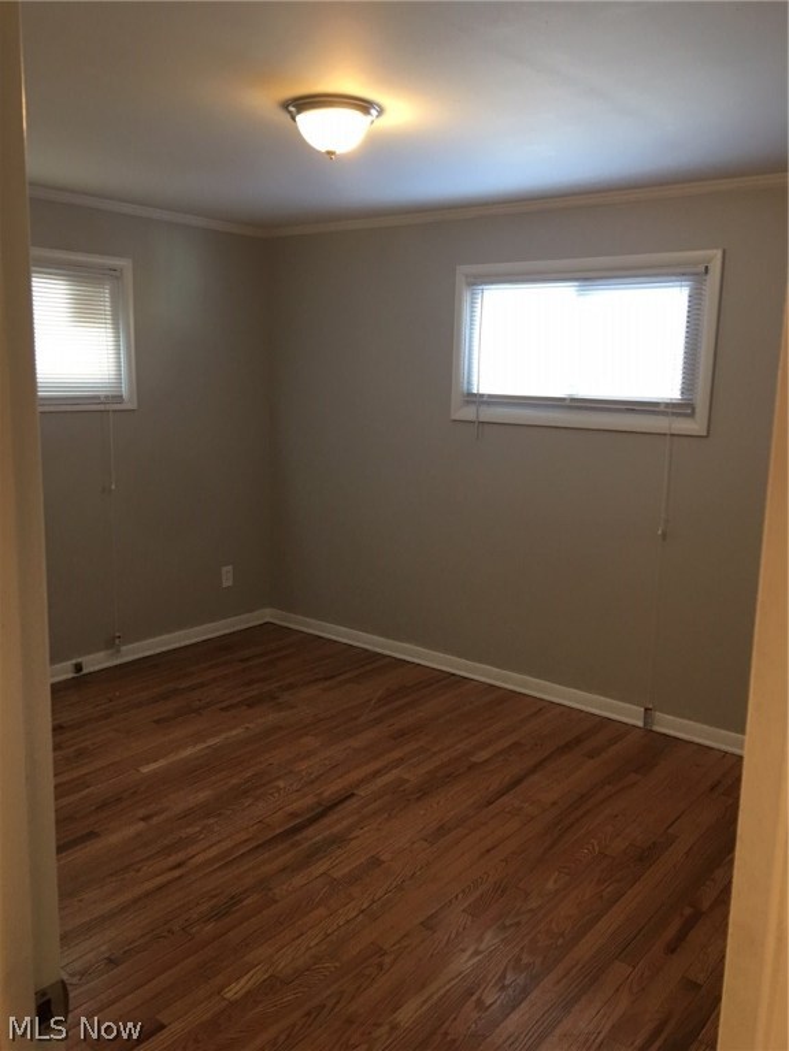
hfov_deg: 48.2
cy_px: 526
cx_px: 394
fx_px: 881
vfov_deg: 61.7
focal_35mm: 29
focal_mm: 4.15
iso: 40
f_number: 2.2
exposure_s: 1/15
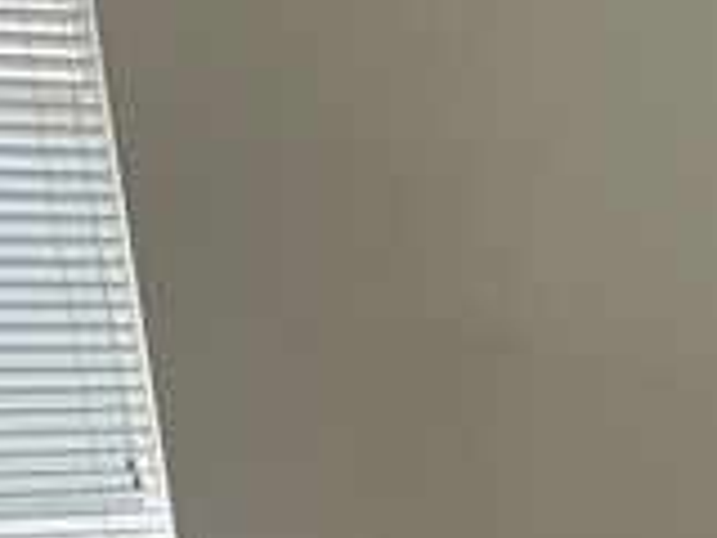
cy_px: 856
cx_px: 1107
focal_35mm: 92
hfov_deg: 18.6
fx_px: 1906
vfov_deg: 14.7
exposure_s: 1/139
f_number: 1.8
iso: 25
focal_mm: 5.4
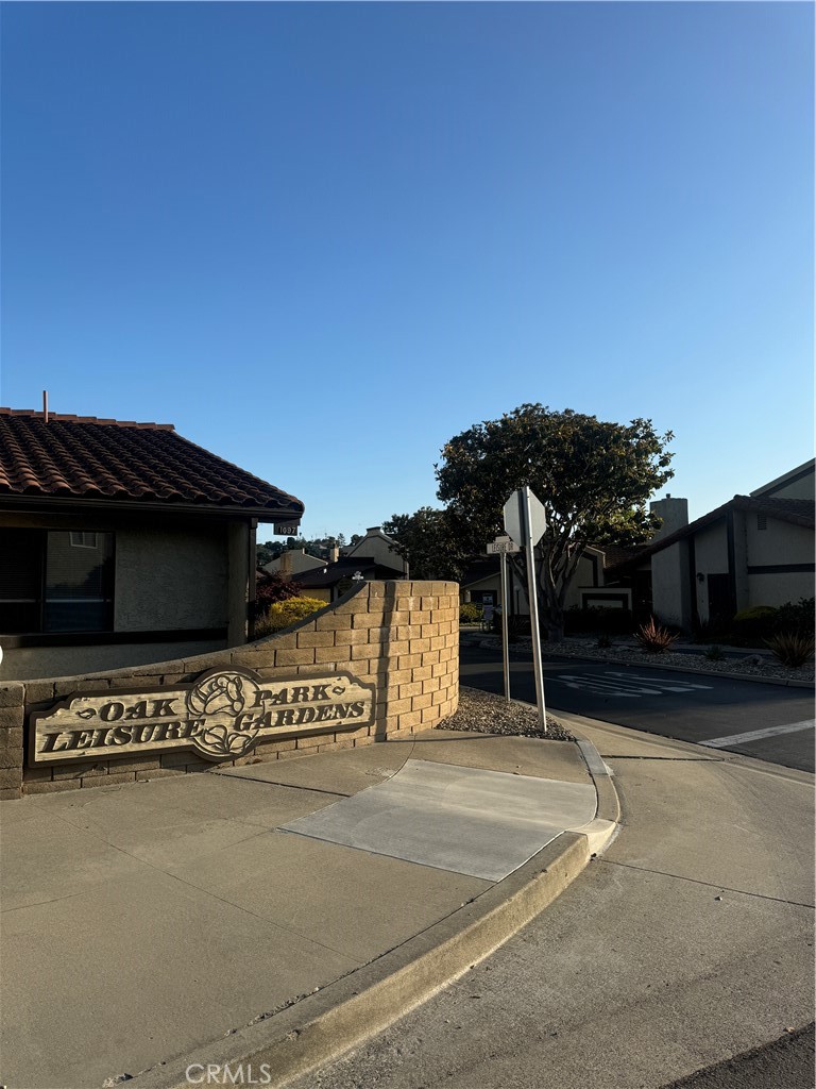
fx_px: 754
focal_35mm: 24
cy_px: 544
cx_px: 408
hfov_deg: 56.8
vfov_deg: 71.6
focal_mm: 6.76
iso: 80
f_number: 1.78
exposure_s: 1/4049
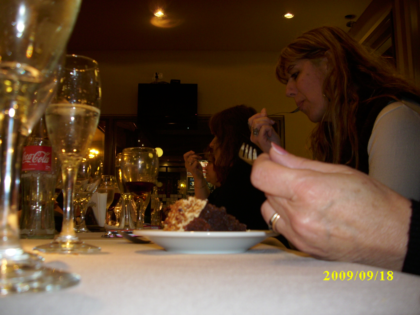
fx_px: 376
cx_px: 210
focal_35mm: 31
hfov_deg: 58.4
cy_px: 158
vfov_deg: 45.4
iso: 100
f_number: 2.8
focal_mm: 6.2
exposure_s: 1/30
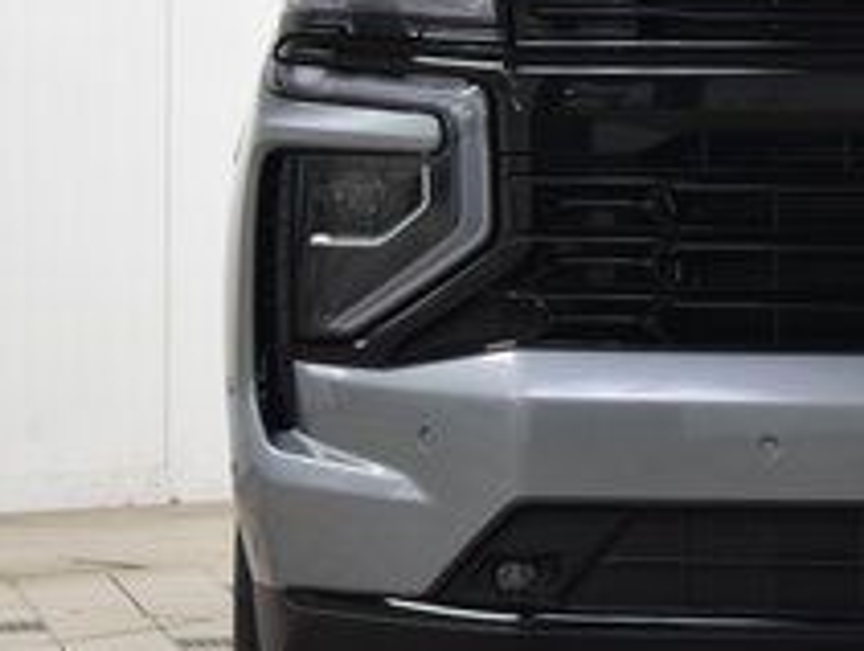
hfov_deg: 9.9
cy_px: 170
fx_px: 4912
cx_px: 1073
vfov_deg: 7.6
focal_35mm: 196
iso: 720
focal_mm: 45
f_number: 6.3
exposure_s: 1/15
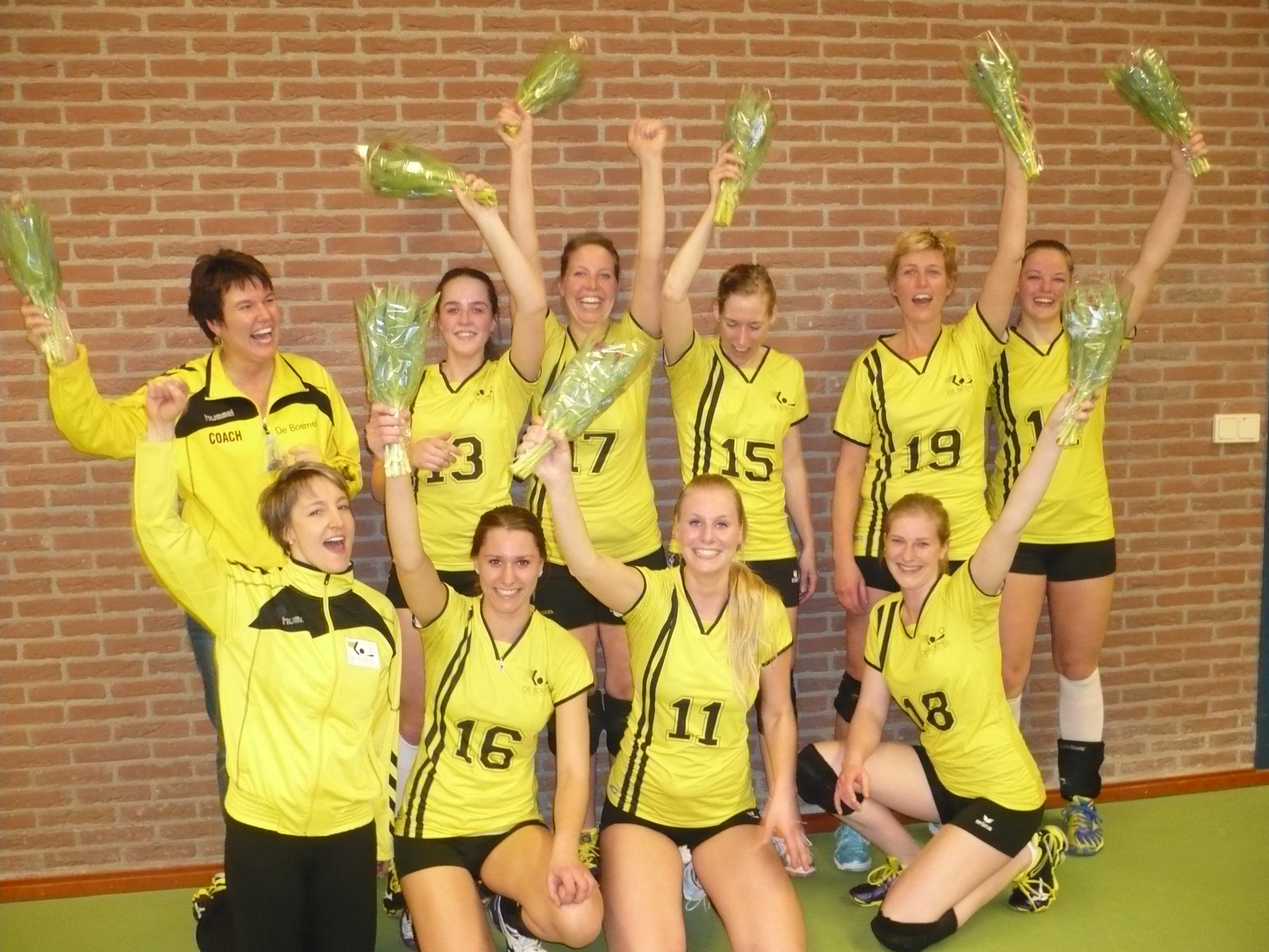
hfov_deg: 52.6
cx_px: 634
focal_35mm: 35
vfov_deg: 40.7
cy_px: 476
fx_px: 1283
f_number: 2.8
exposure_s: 1/30
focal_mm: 5.8
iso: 500
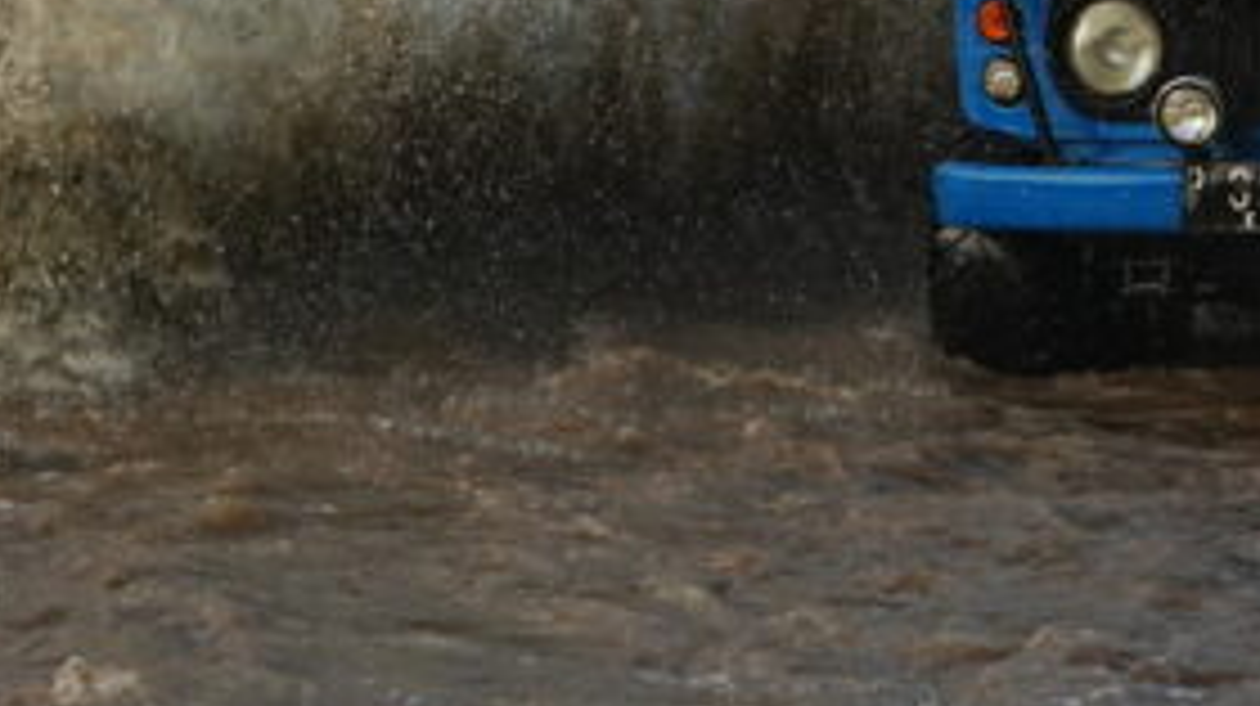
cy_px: -335
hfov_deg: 6.2
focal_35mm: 351
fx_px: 11715
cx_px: 626
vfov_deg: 3.4
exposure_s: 1/500
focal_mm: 61
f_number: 4.5
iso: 200
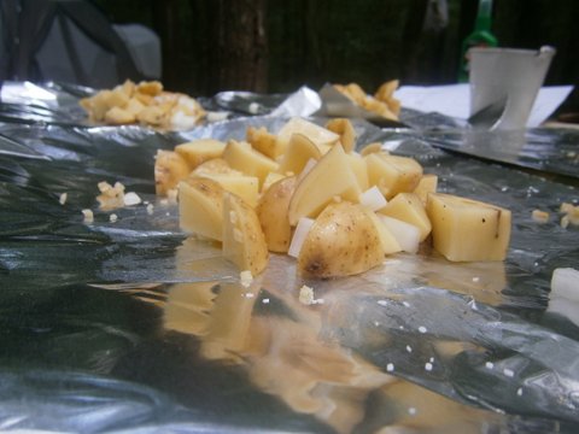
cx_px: 290
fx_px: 435
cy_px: 217
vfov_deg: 53.1
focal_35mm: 26
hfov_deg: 67.3
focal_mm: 4.7
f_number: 2.8
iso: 80
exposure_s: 1/60
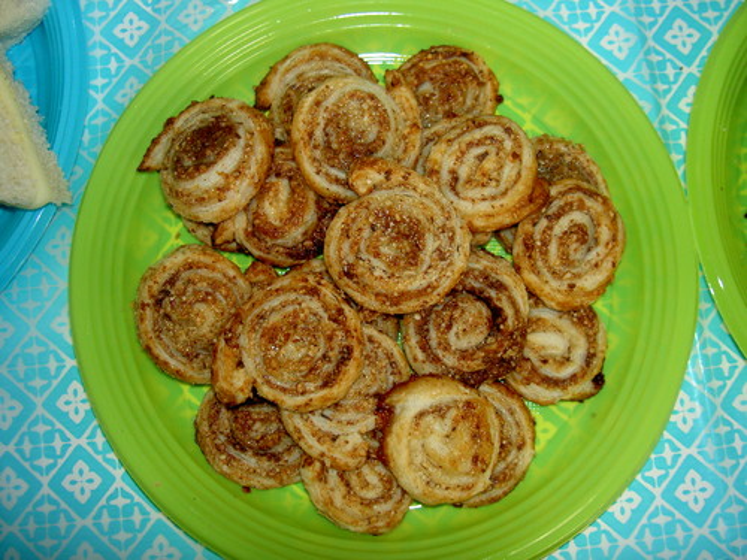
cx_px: 374
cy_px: 280
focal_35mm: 39
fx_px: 842
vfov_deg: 36.8
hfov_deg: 47.9
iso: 100
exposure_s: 1/60
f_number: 2.8
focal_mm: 8
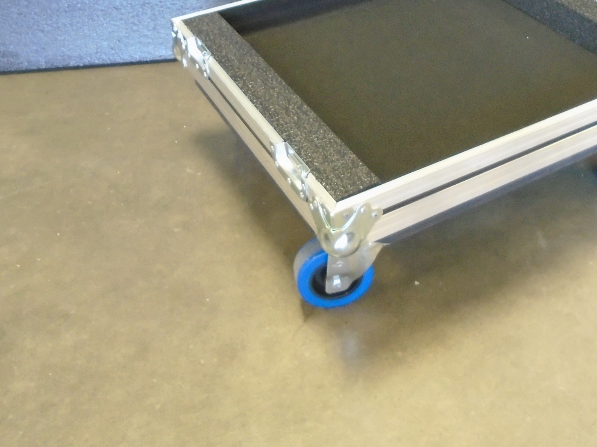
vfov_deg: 31.1
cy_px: 70
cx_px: 419
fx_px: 776
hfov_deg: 41.3
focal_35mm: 45
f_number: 3.2
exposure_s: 1/20
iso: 400
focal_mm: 4.6
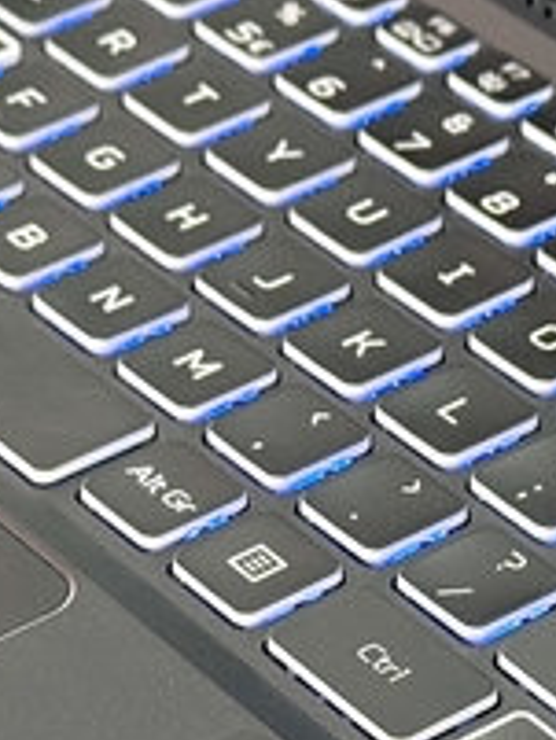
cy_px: 652
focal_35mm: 191
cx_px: 387
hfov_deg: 7.8
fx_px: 4086
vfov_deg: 10.3
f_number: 1.78
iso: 100
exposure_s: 1/79
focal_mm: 6.76
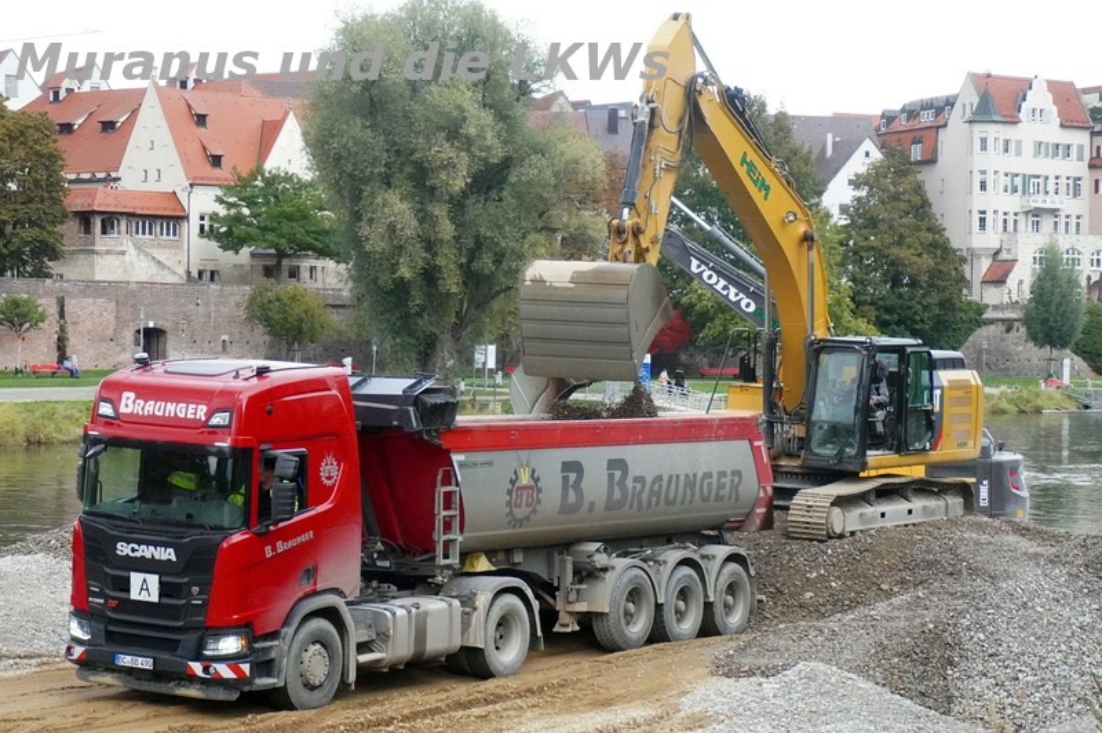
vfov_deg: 18.2
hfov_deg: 27.0
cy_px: 366
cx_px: 551
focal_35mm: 75
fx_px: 2294
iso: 6400
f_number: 5.6
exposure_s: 1/3200
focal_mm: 50
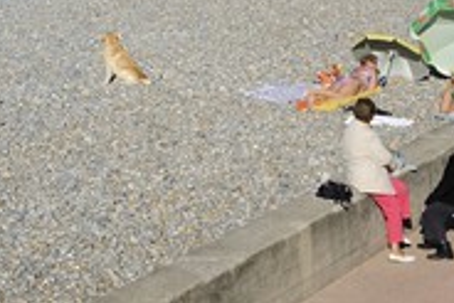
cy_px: -37
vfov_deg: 10.6
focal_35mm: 128
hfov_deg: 16.0
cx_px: 174
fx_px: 1615
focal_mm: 56
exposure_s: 1/200
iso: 200
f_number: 14
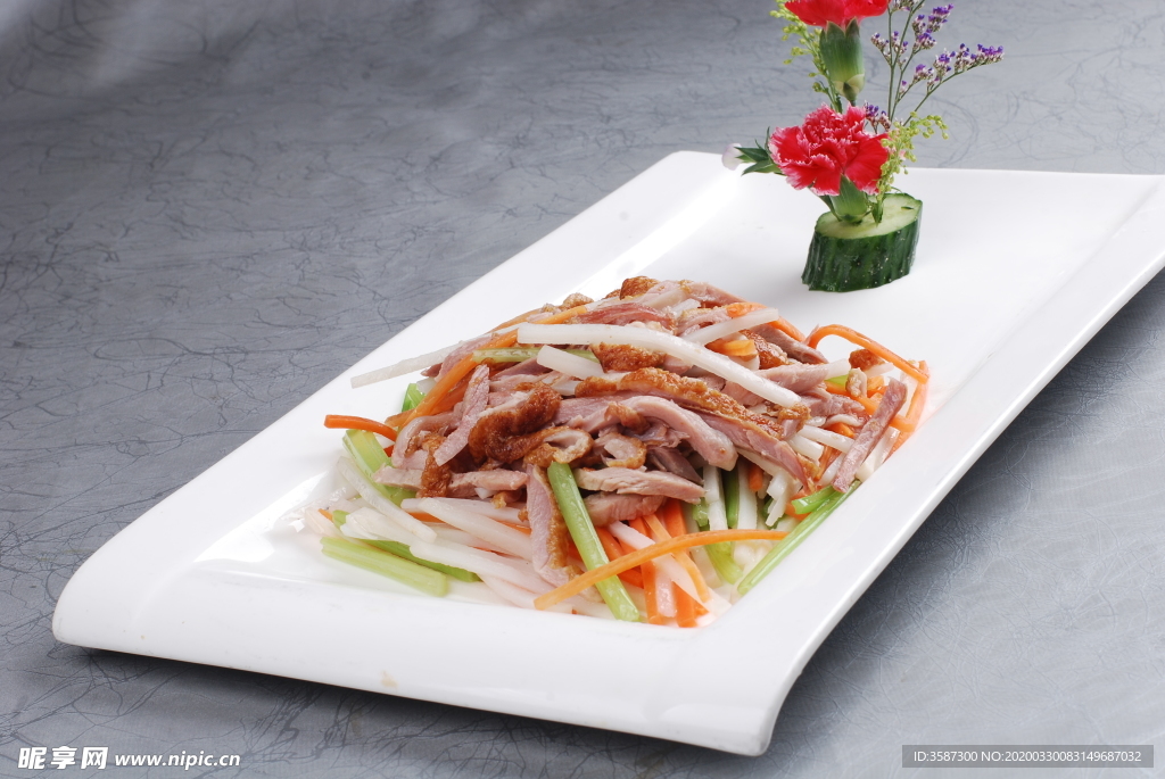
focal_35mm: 75
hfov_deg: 27.0
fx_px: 2429
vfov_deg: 18.2
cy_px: 390
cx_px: 582
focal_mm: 50
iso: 100
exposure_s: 1/125
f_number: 14
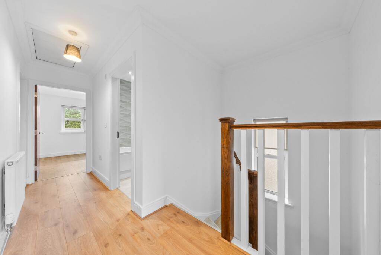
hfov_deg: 112.6
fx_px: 127
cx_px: 190
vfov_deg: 90.1
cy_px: 128
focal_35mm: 12
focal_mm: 12
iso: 640
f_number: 20
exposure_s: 3.2
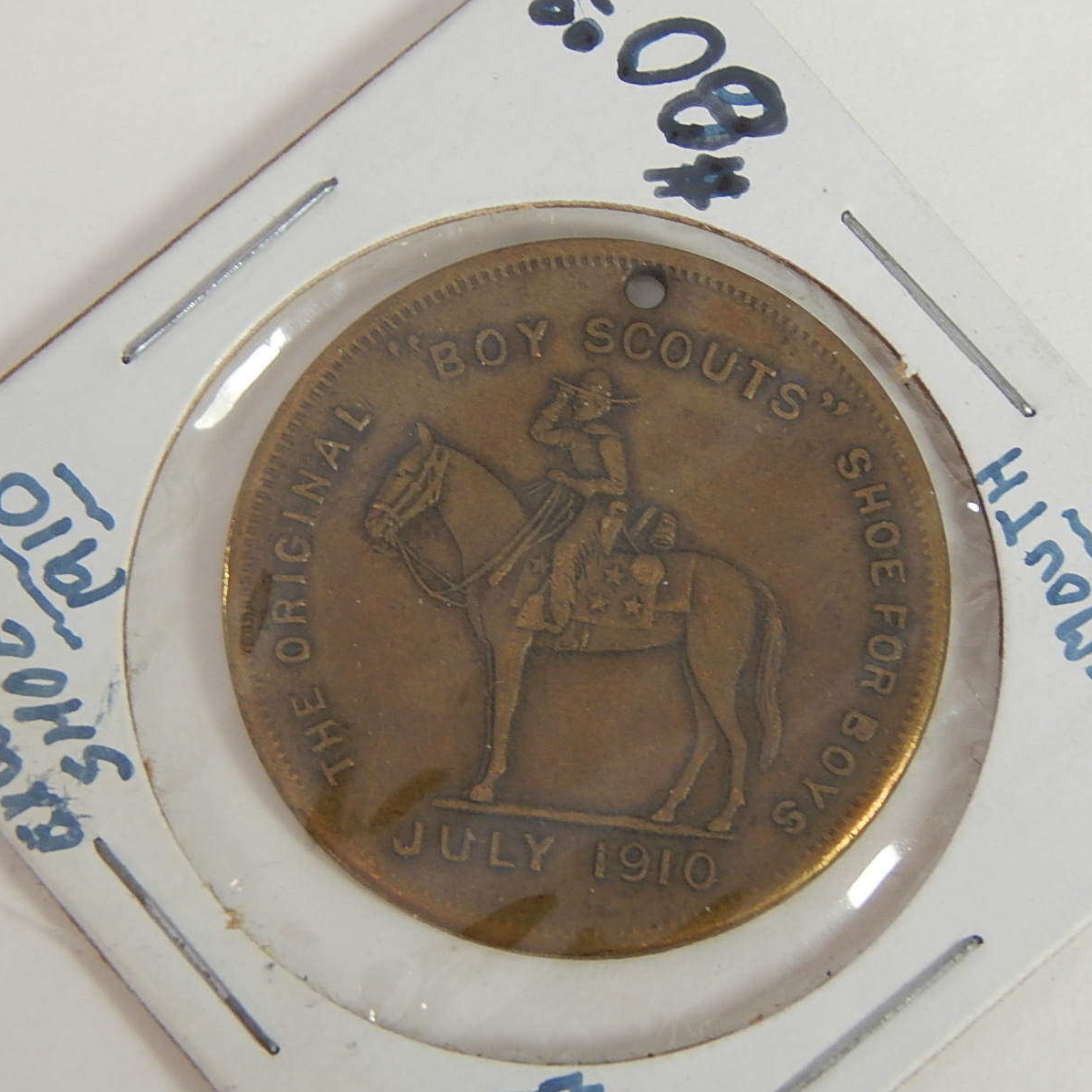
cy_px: 546
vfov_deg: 8.1
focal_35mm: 215
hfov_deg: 8.1
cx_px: 574
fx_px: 7673
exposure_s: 1/30
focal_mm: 32.8
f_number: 5.3
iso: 180
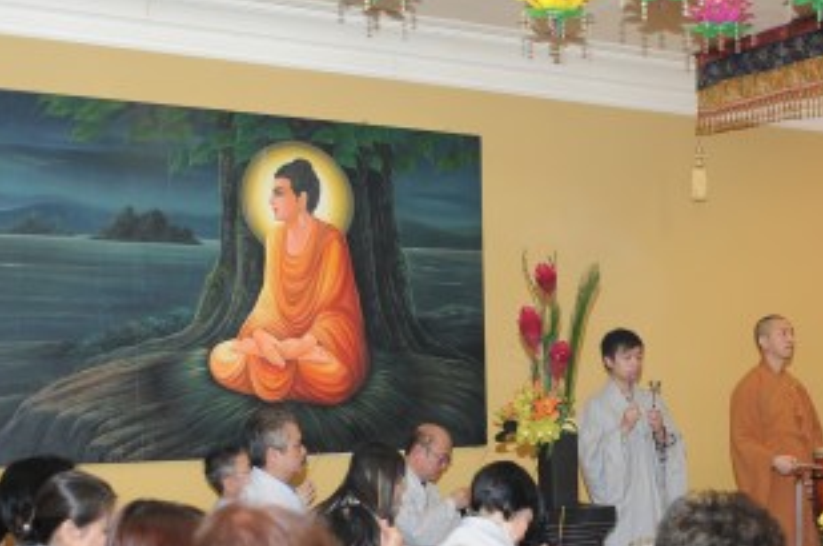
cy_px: 497
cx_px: 653
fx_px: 1324
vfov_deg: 22.7
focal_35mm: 58
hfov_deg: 33.6
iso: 200
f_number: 2.8
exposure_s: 1/50
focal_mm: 28
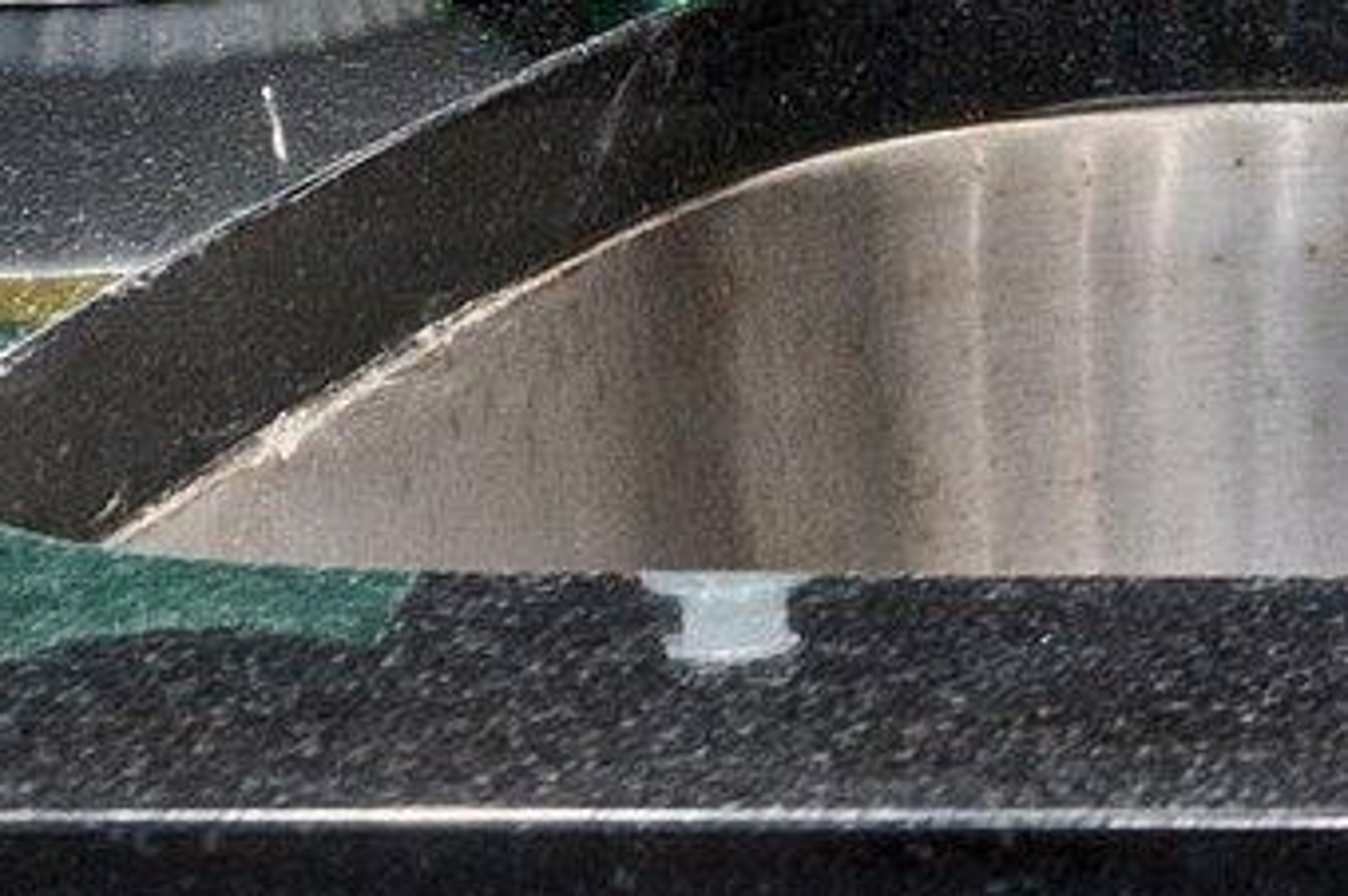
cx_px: 3334
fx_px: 8117
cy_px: -1358
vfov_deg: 6.0
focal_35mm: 217
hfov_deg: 8.6
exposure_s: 1/8
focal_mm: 24
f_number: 8
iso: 400
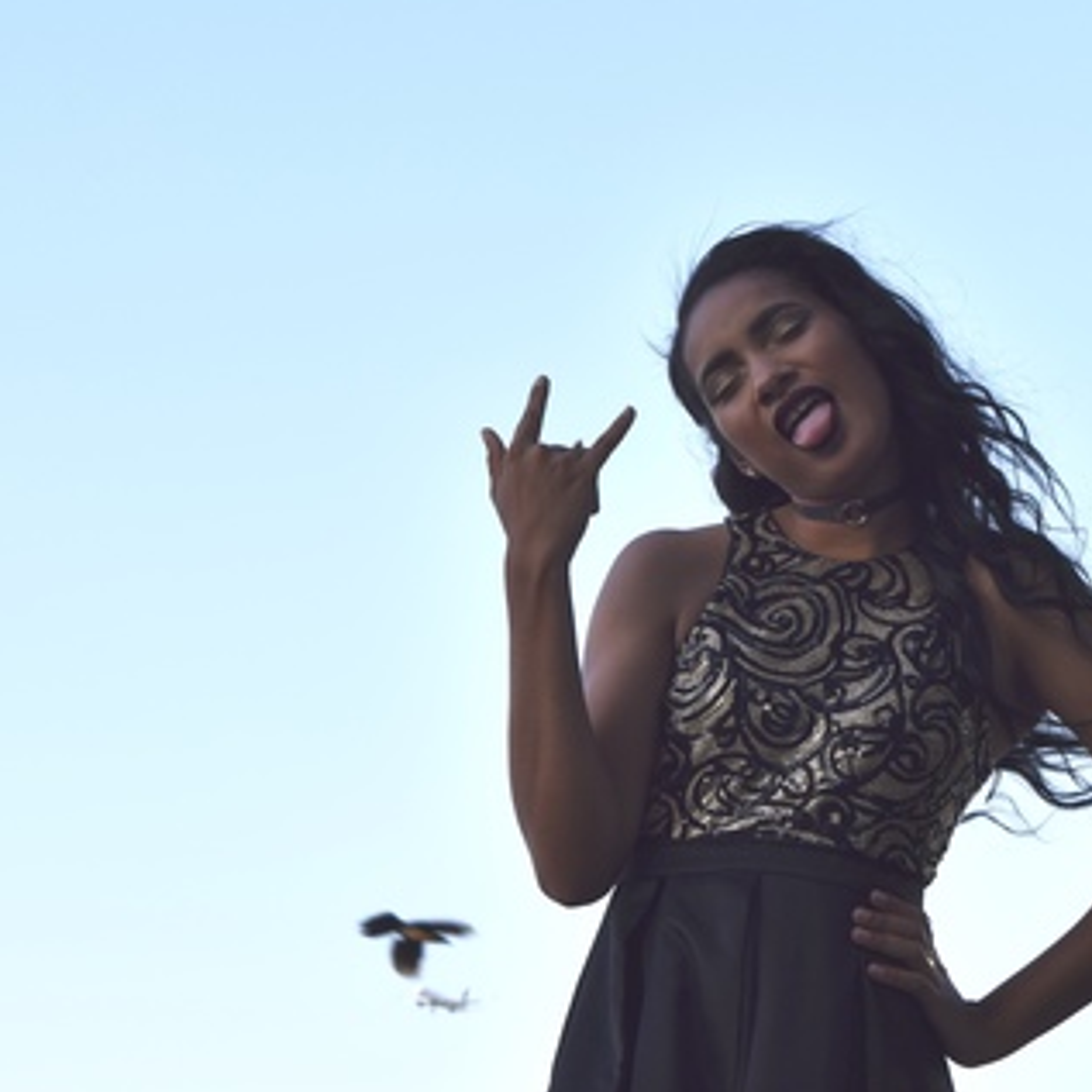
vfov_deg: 13.0
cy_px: 656
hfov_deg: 13.0
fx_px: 4783
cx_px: 789
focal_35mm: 134
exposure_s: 1/320
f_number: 9
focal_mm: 52
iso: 200
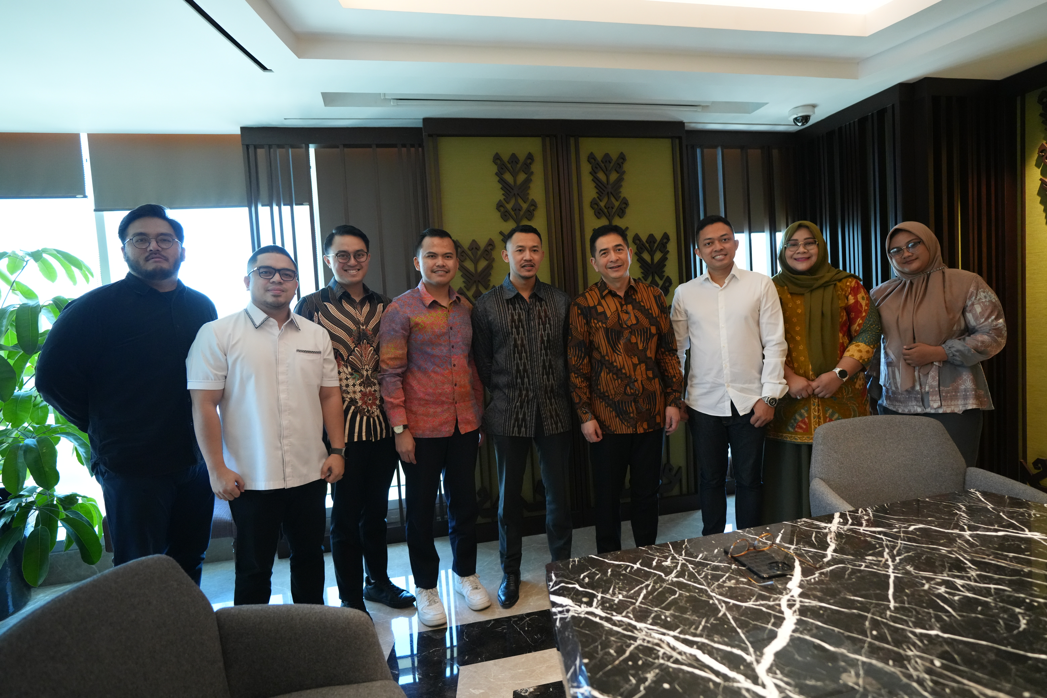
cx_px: 524
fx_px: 553
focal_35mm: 19
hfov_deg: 86.9
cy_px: 349
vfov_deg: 64.6
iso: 4000
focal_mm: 19
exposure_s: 1/100
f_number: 2.8
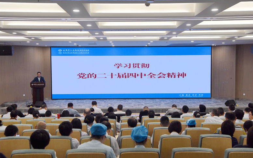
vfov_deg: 25.8
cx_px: 125
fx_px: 345
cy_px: 84
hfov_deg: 40.3
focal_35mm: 50
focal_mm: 48
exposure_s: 1/125
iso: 1600
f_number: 5.6
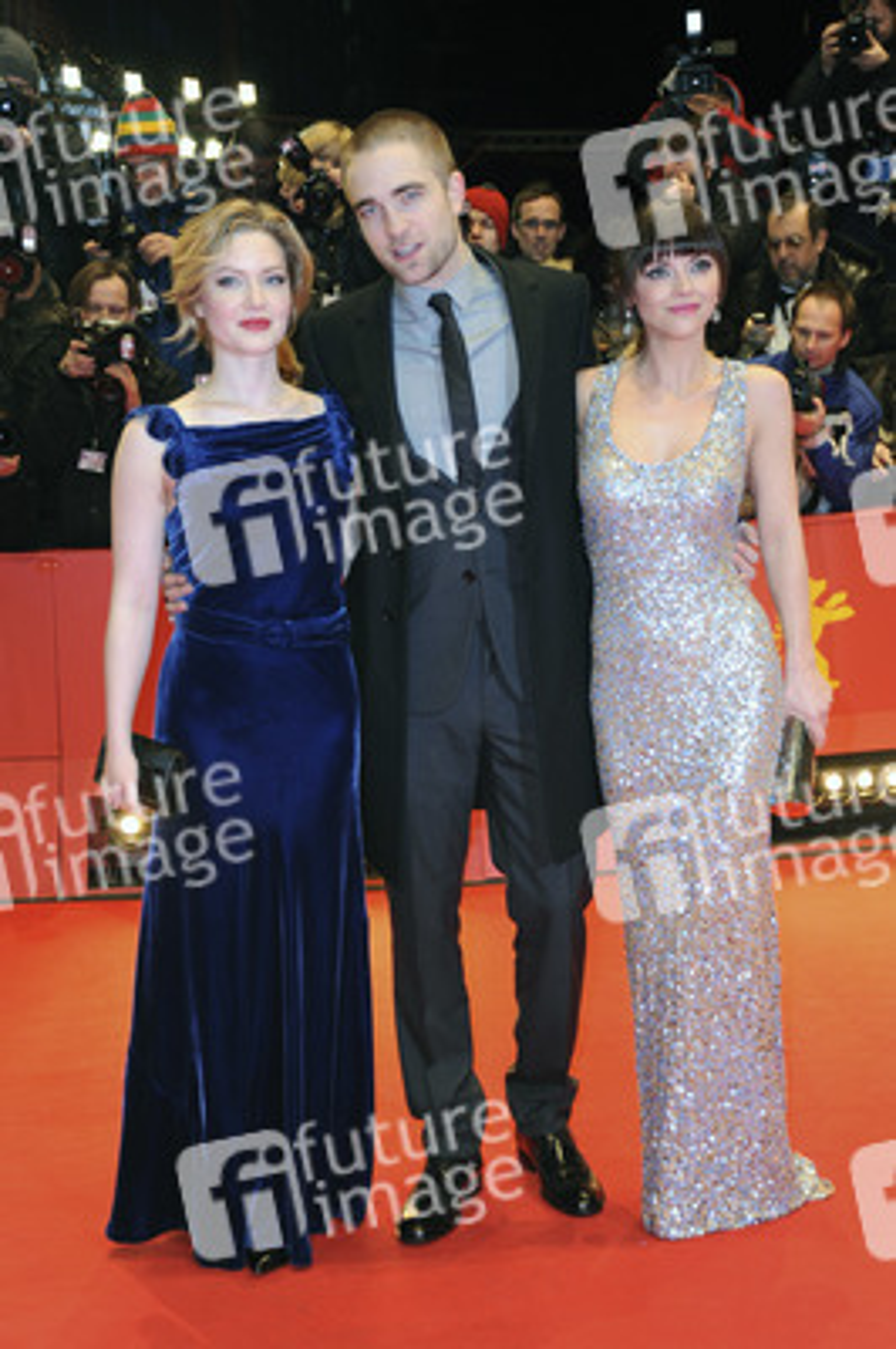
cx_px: 448
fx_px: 2057
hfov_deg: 24.6
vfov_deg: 36.3
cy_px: 674
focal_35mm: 55
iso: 1000
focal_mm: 55
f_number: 5
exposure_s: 1/125
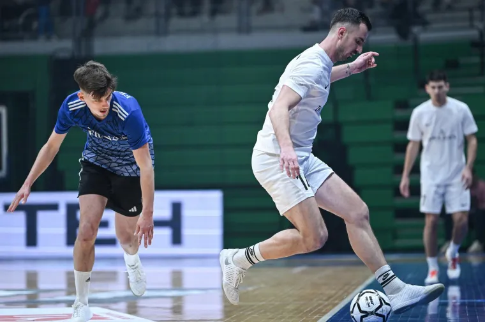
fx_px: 2690
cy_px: 161
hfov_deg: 10.3
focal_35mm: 200
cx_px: 242
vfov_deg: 6.8
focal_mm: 200
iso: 2500
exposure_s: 1/1600
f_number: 2.8
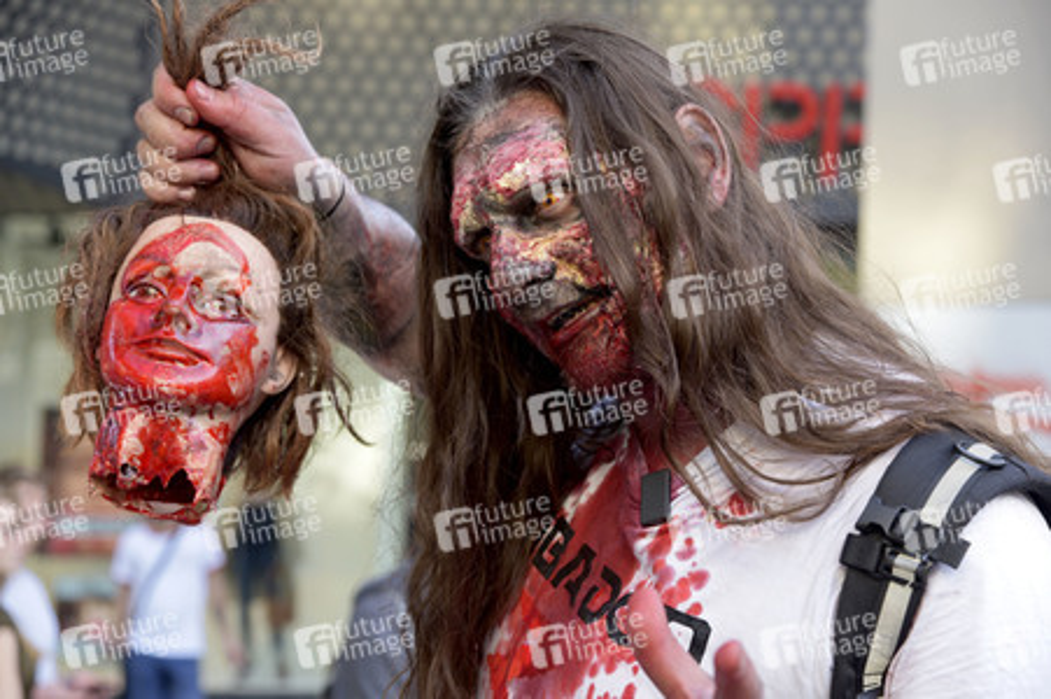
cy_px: 350
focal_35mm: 85
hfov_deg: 23.9
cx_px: 526
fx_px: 2480
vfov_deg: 16.0
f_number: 5.6
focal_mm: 85
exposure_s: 1/125
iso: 400
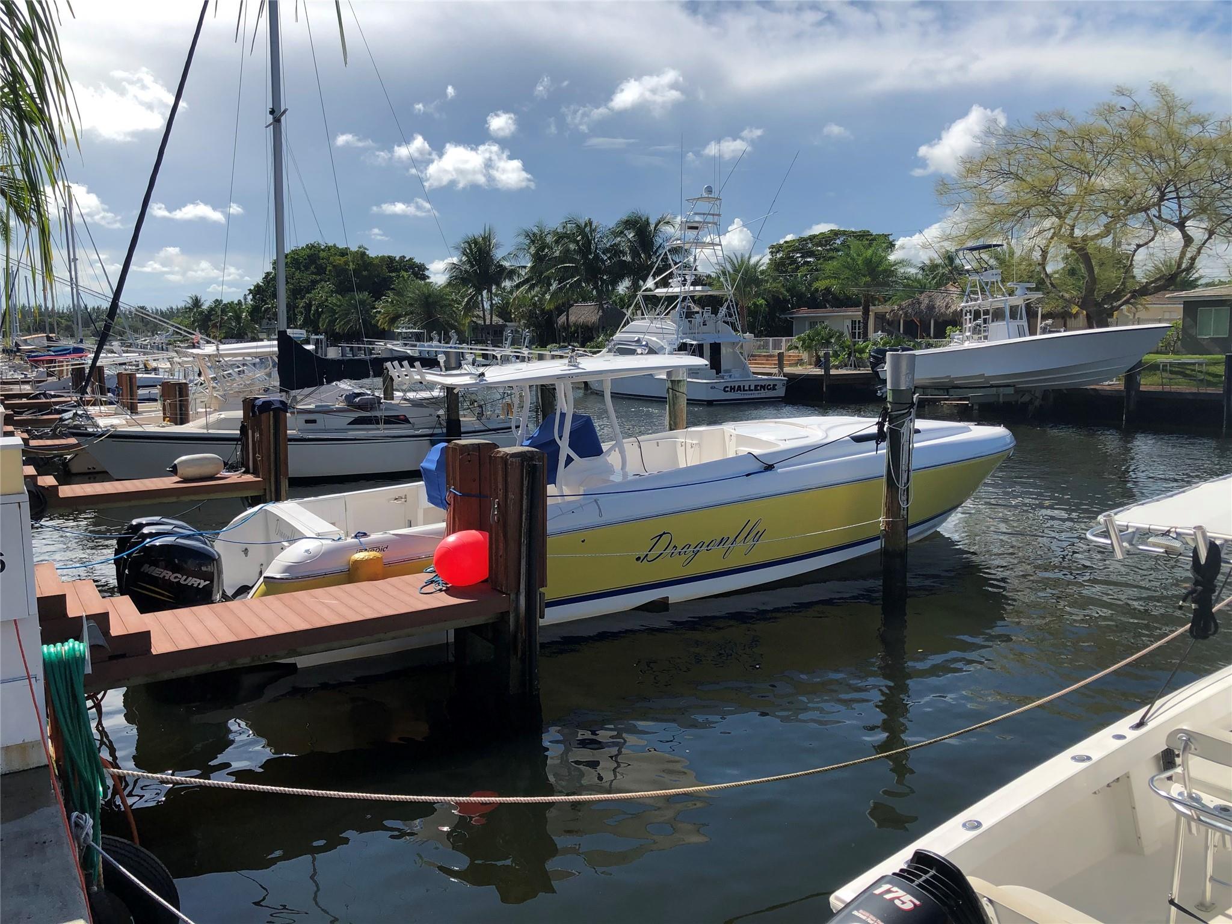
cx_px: 616
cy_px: 462
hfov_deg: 63.4
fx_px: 997
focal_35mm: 28
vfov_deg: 49.7
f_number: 1.8
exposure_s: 1/2558
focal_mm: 3.99
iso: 20
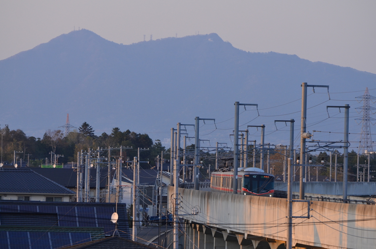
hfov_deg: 6.6
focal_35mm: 315
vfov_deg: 4.3
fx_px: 3283
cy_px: 124
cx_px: 188
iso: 560
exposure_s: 1/400
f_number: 6.3
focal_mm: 210
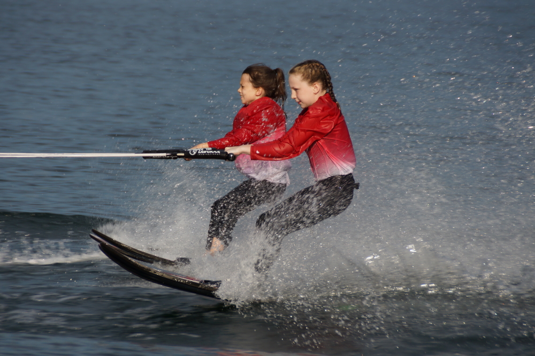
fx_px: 4011
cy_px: 178
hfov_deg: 7.6
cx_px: 268
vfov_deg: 5.1
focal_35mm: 270
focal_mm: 180
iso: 125
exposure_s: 1/320
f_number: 6.3
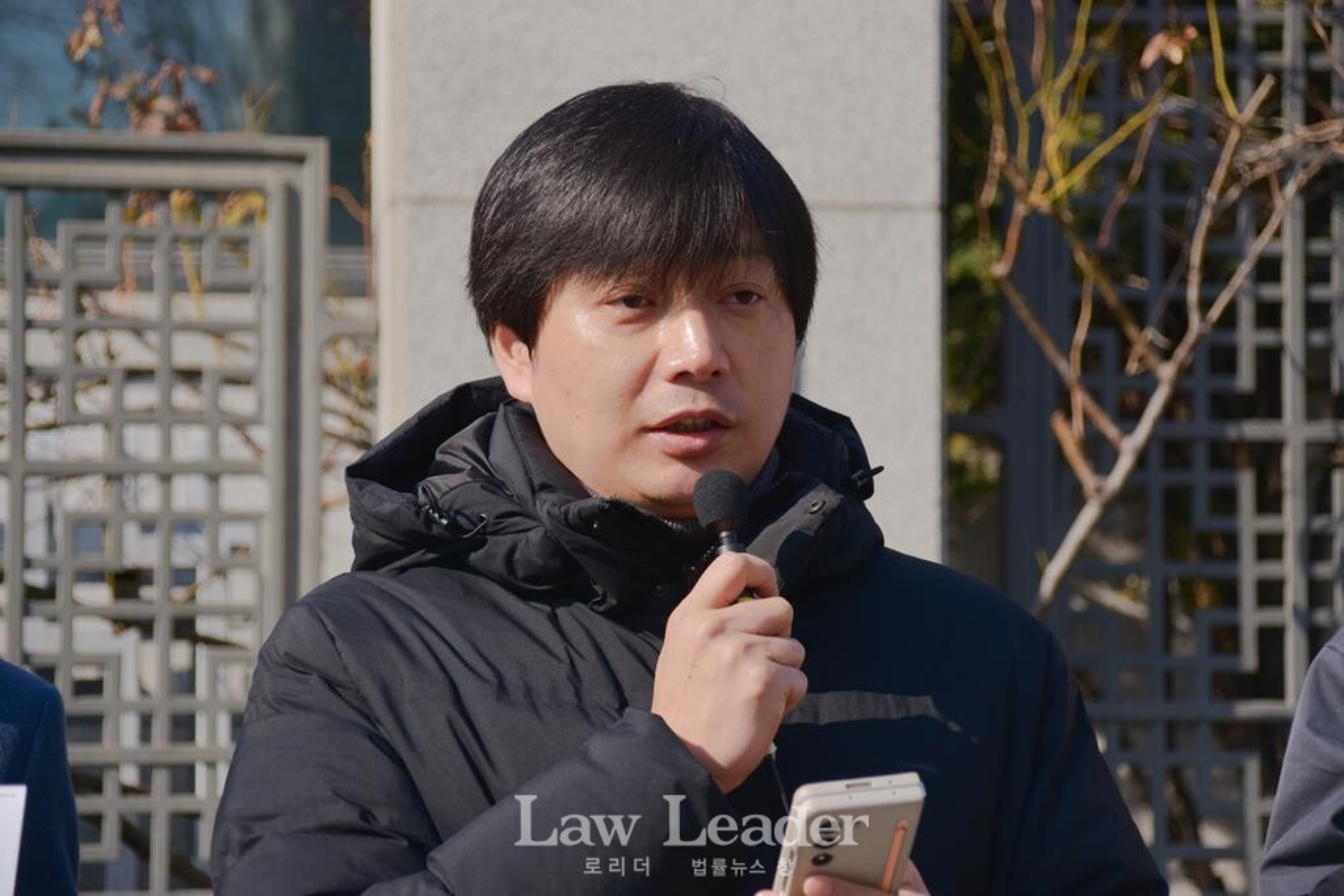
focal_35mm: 120
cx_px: 672
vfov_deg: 11.4
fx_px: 4480
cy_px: 448
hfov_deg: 17.1
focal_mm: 80
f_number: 5.3
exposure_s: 1/1250
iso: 100
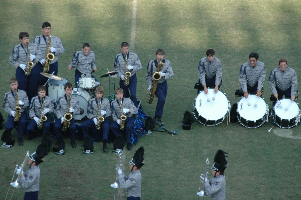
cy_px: 88
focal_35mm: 253
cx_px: 151
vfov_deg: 5.4
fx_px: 2113
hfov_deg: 8.1
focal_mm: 150
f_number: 5.6
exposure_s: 1/250
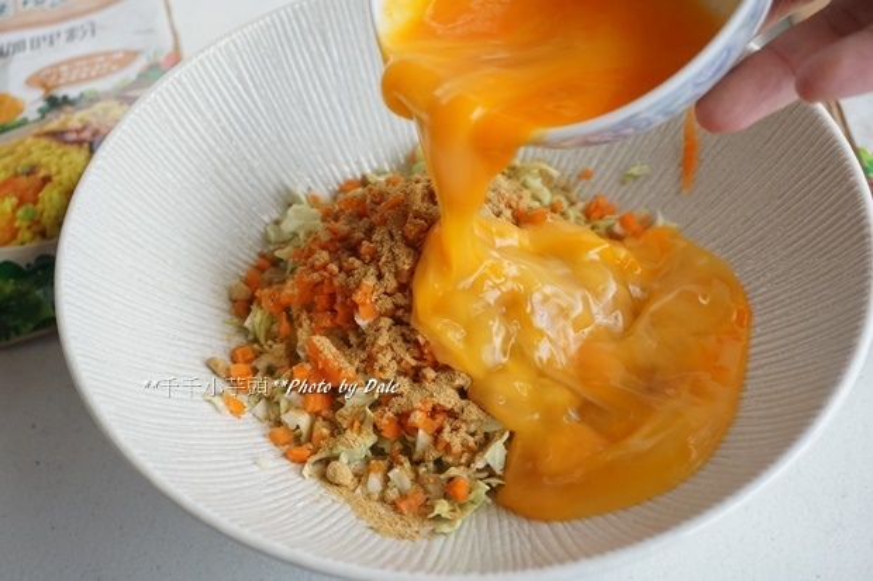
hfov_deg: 43.6
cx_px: 436
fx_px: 1091
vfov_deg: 29.8
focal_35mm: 45
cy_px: 290
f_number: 5
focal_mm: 30
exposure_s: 1/60
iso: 1000
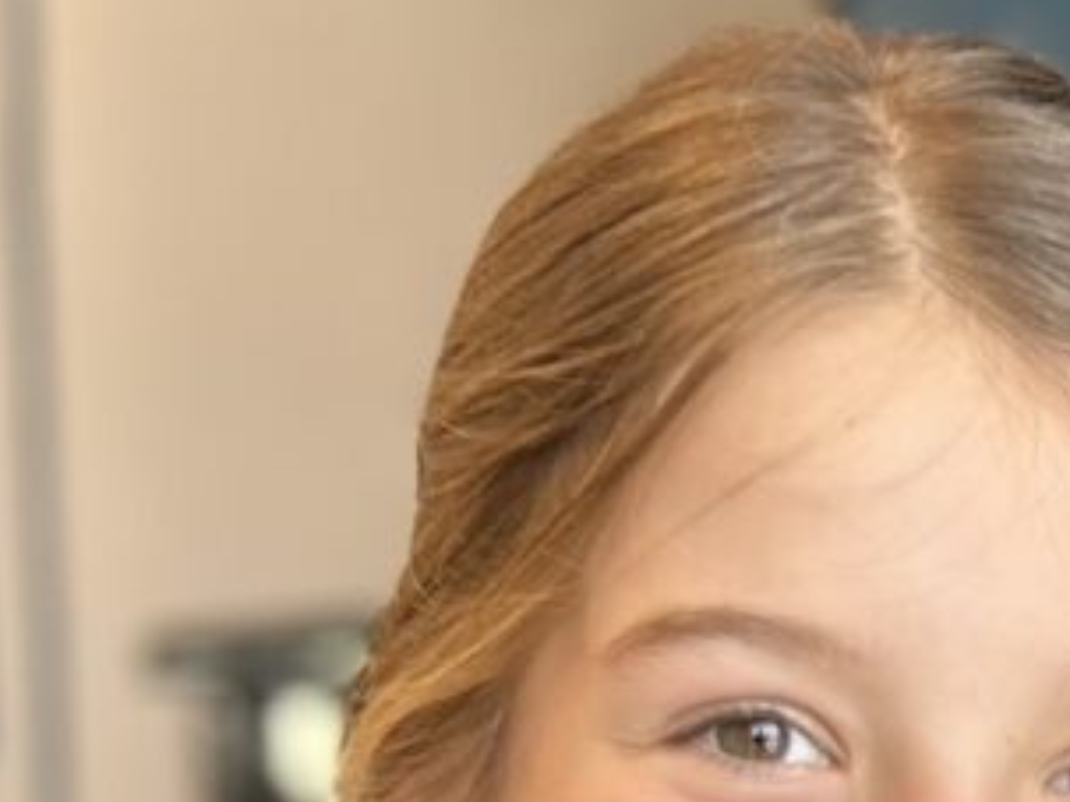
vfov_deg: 15.2
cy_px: 1290
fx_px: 2719
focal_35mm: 88
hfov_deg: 20.9
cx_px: 1261
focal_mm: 5.7
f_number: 1.5
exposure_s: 1/50
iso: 64
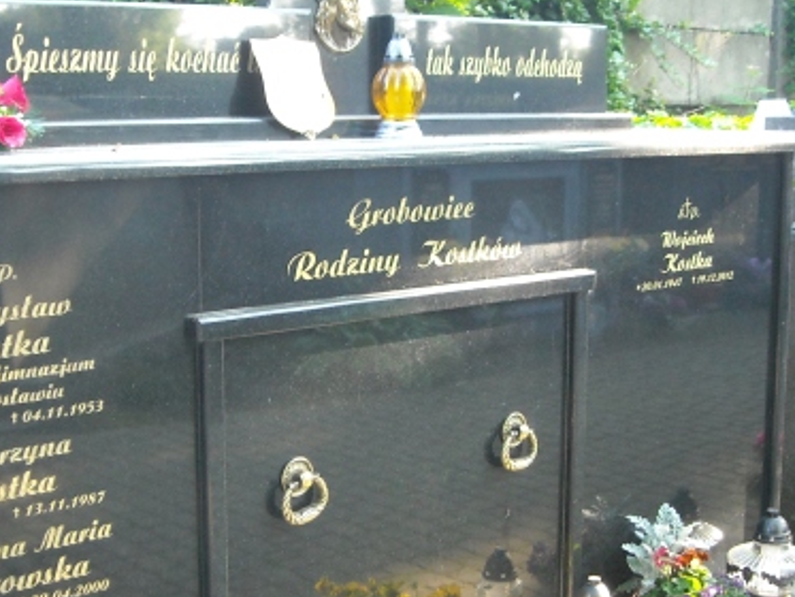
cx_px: 286
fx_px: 1378
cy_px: 292
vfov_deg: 24.4
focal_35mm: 60
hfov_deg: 32.0
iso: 218
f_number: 2.8
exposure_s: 1/60
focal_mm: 5.7
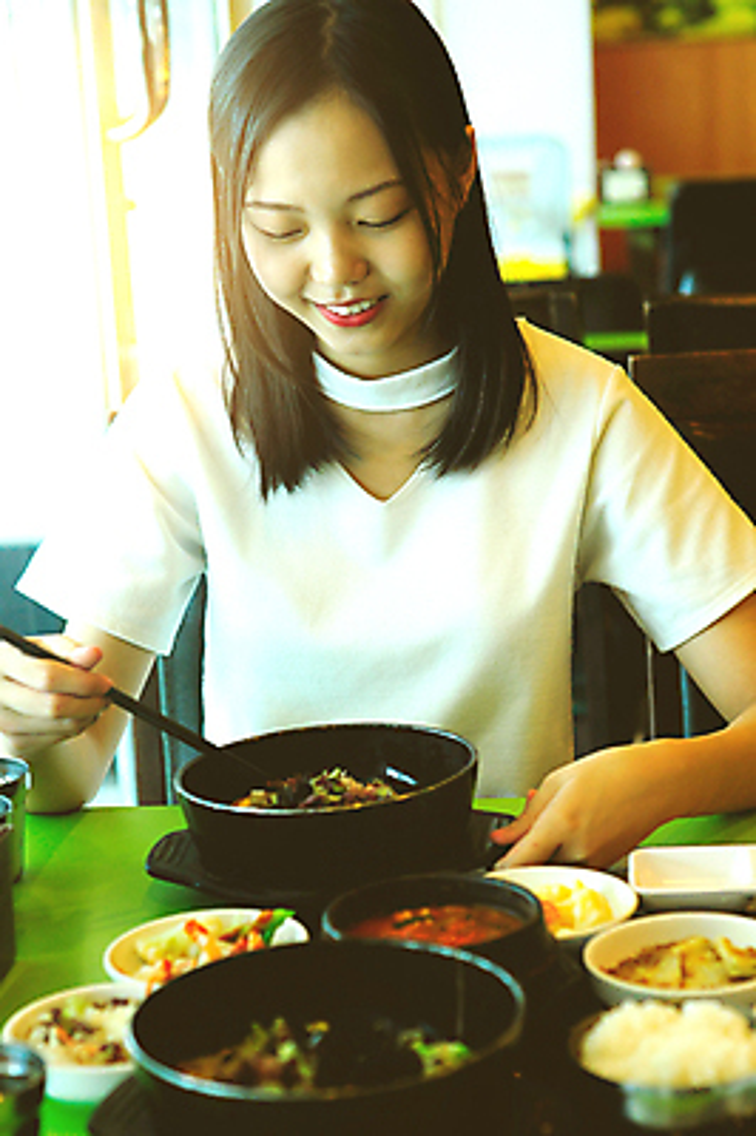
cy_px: 568
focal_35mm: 75
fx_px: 2366
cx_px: 378
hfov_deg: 18.2
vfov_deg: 27.0
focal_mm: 50
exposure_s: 1/100
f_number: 3.5
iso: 250
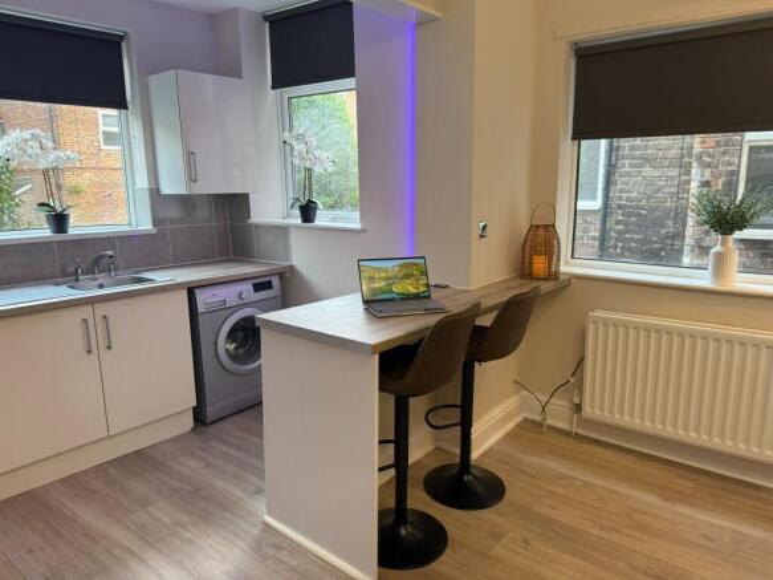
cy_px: 290
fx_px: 536
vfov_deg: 56.8
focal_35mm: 24
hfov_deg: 71.6
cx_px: 386
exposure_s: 1/98
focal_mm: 6.76
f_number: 1.78
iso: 160
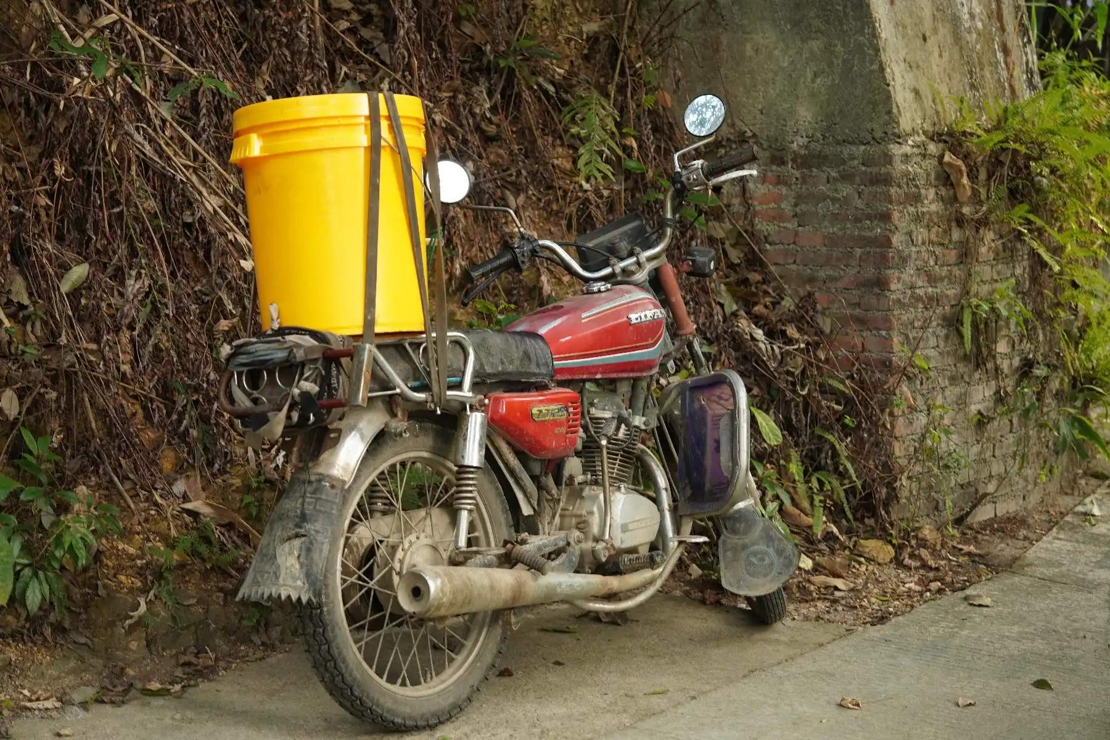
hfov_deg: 27.0
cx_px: 555
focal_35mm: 75
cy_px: 370
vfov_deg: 18.2
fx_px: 2312
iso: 400
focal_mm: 50
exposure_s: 1/40
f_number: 2.8
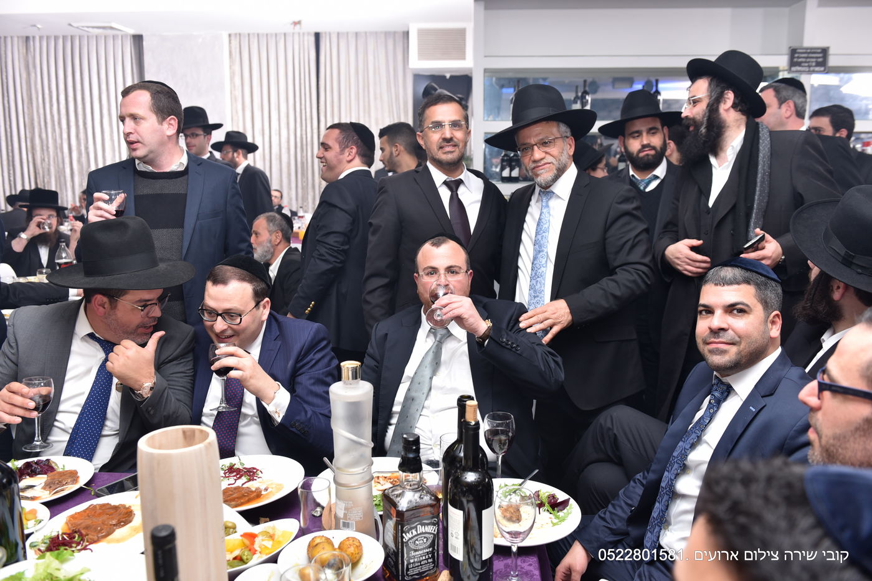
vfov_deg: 45.0
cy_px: 290
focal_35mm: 29
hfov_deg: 63.7
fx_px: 702
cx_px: 436
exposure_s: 1/160
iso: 320
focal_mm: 29
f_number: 4
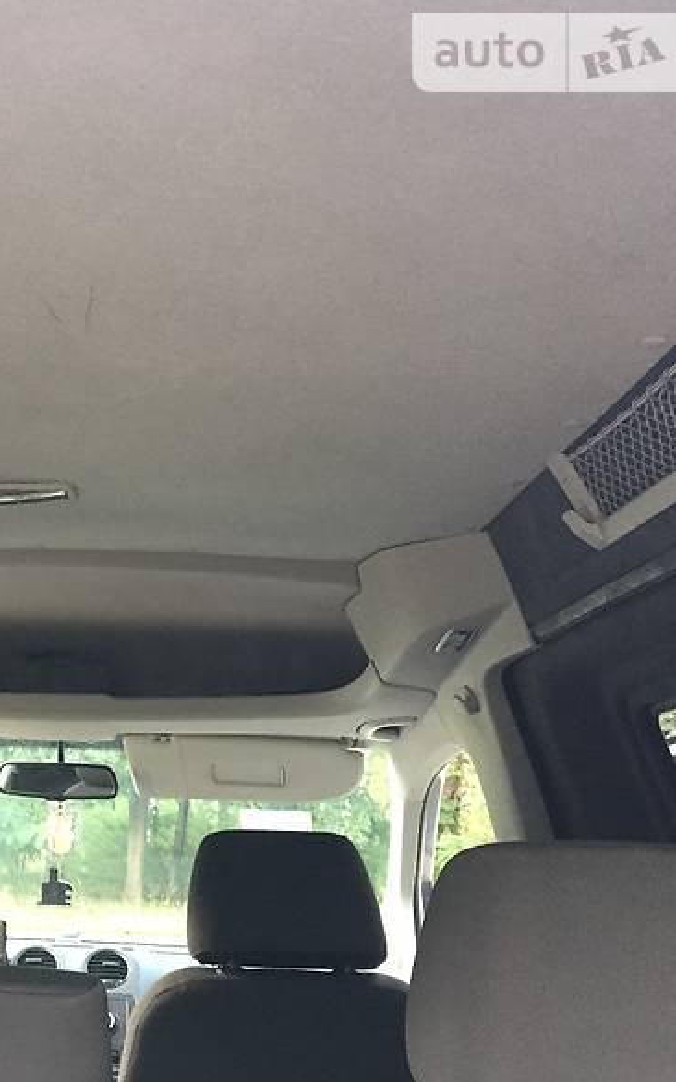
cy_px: 545
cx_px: -33
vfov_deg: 47.2
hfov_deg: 28.3
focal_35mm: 42
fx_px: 1239
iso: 160
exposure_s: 1/33
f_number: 2.2
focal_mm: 4.2
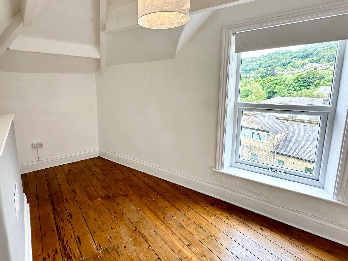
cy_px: 114
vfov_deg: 71.3
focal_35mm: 18
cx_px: 141
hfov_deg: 86.7
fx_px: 181
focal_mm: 2.22
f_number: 2.2
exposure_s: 1/99
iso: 100
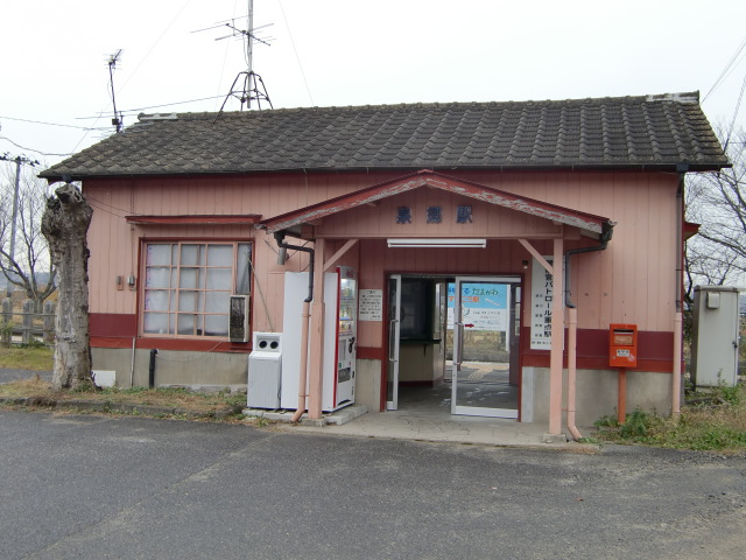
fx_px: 840
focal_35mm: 39
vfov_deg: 36.8
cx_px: 373
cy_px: 280
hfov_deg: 47.9
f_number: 3
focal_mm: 6.9
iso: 64
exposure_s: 1/80
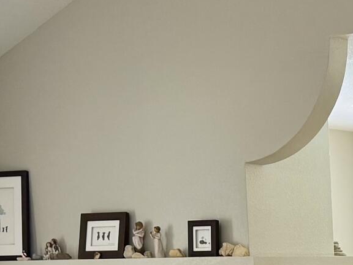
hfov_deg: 14.9
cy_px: 412
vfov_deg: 11.3
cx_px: 487
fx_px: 1275
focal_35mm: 125
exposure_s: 1/60
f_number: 1.78
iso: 160
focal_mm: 6.76
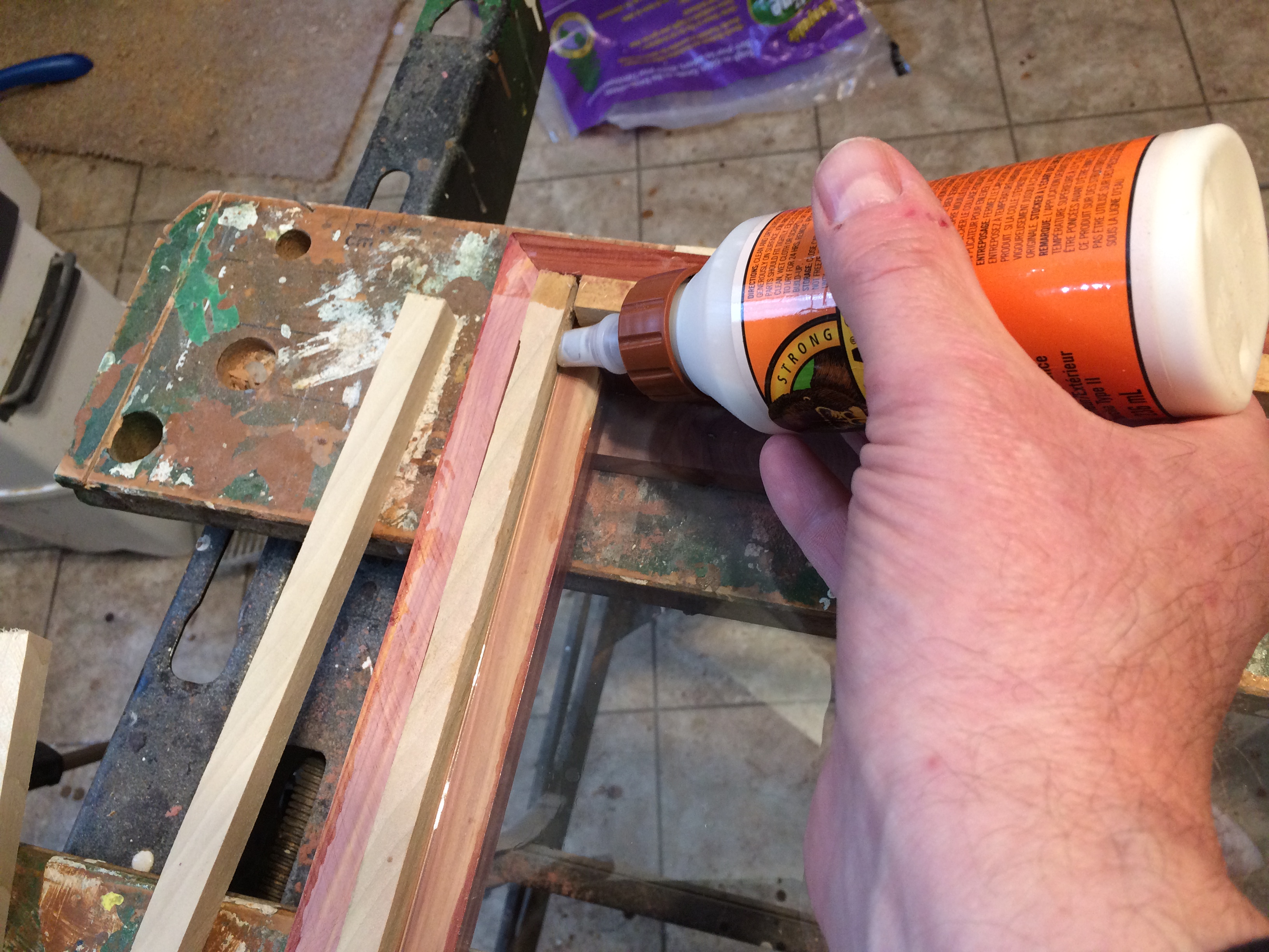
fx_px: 1063
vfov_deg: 48.2
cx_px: 634
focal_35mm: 29
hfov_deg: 61.7
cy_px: 476
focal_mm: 4.15
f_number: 2.2
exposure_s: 1/30
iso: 125
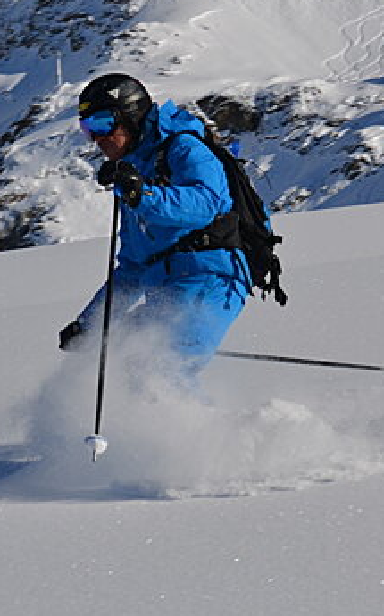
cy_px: 264
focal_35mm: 129
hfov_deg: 10.1
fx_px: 2165
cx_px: 236
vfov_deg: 16.2
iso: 100
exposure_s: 1/400
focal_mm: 48
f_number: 10
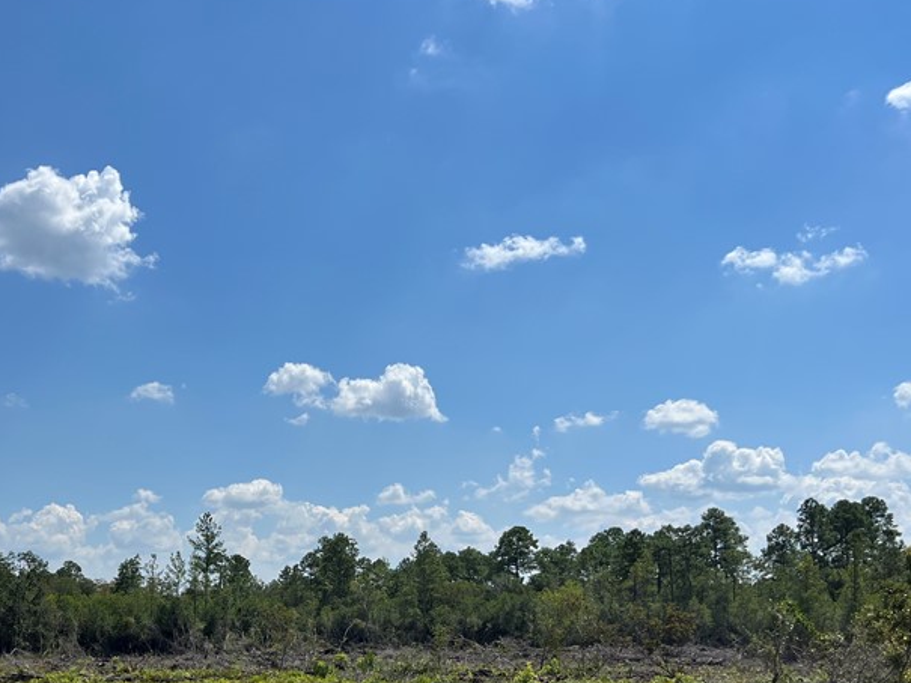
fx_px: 1158
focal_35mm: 44
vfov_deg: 32.1
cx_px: 334
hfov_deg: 42.6
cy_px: 531
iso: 50
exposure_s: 1/9434
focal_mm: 5.7
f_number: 1.5
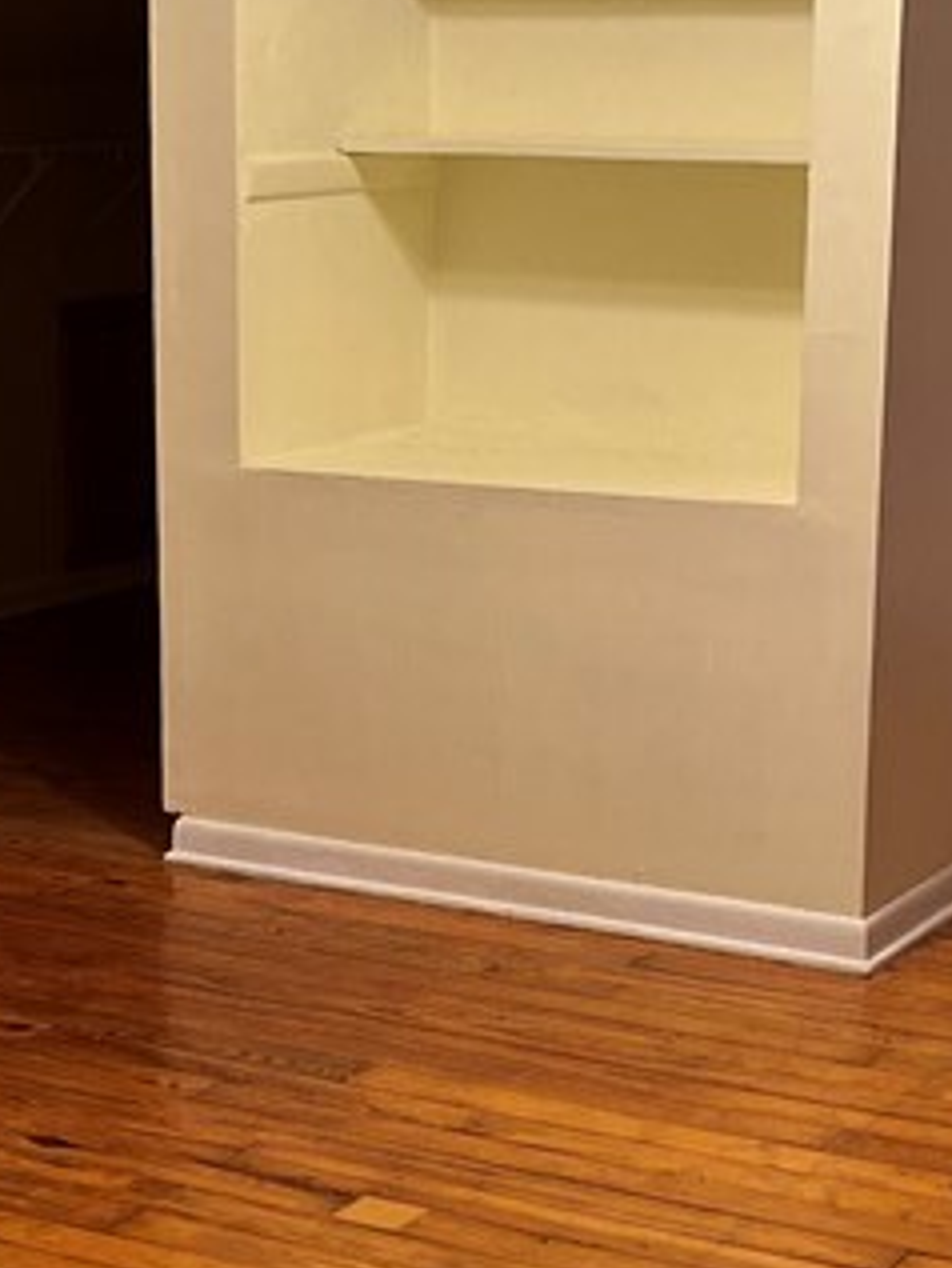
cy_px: 800
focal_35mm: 84
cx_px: 388
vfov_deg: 23.2
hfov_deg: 17.6
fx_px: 3078
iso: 200
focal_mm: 5.1
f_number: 1.6
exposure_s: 1/60
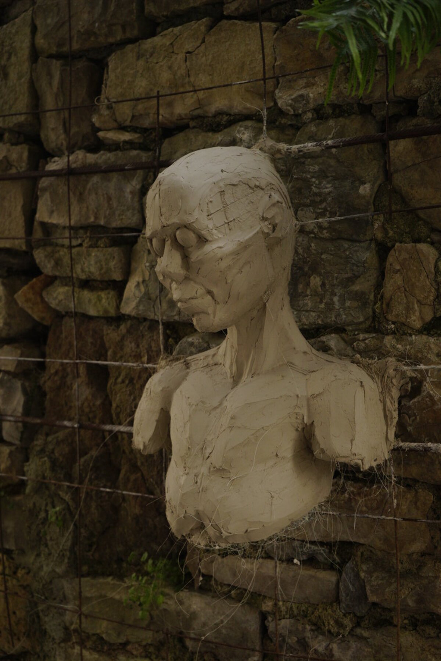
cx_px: 220
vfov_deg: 28.8
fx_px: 1286
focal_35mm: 70
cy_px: 330
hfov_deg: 19.5
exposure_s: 1/80
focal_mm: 70
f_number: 5.6
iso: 1600
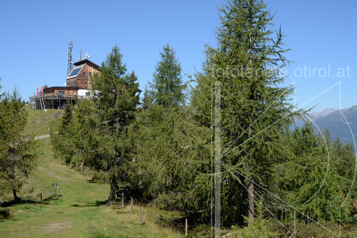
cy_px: 119
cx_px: 178
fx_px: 496
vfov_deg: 27.0
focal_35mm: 50
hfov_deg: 39.6
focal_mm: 50
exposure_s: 1/80
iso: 140
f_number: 16
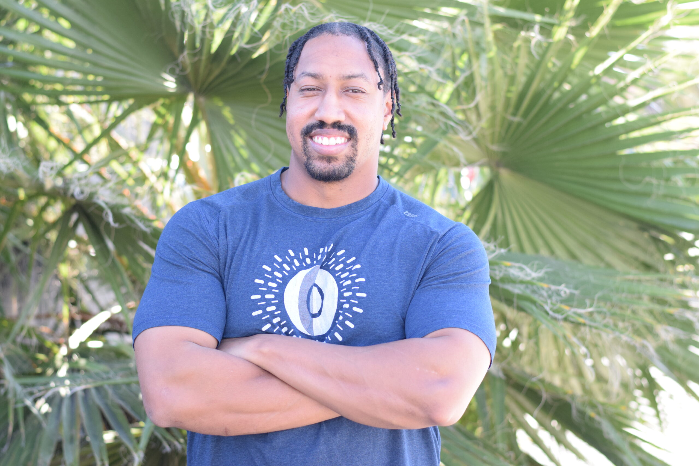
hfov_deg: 27.0
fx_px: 1456
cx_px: 350
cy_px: 233
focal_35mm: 75
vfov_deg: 18.2
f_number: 3.5
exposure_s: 1/800
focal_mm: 50
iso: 800
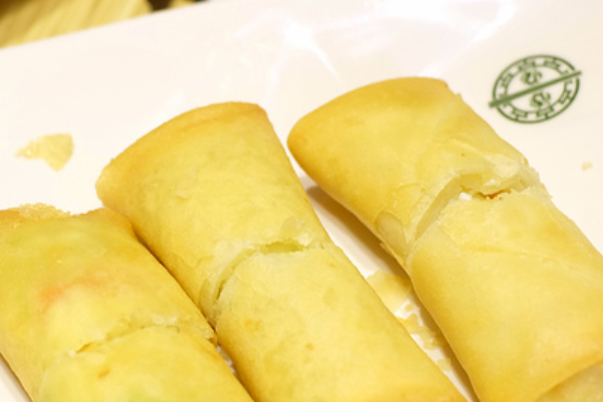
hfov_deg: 19.1
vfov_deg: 12.9
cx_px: 131
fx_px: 1776
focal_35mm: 106
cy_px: 227
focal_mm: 35
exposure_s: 1/52
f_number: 4
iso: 800
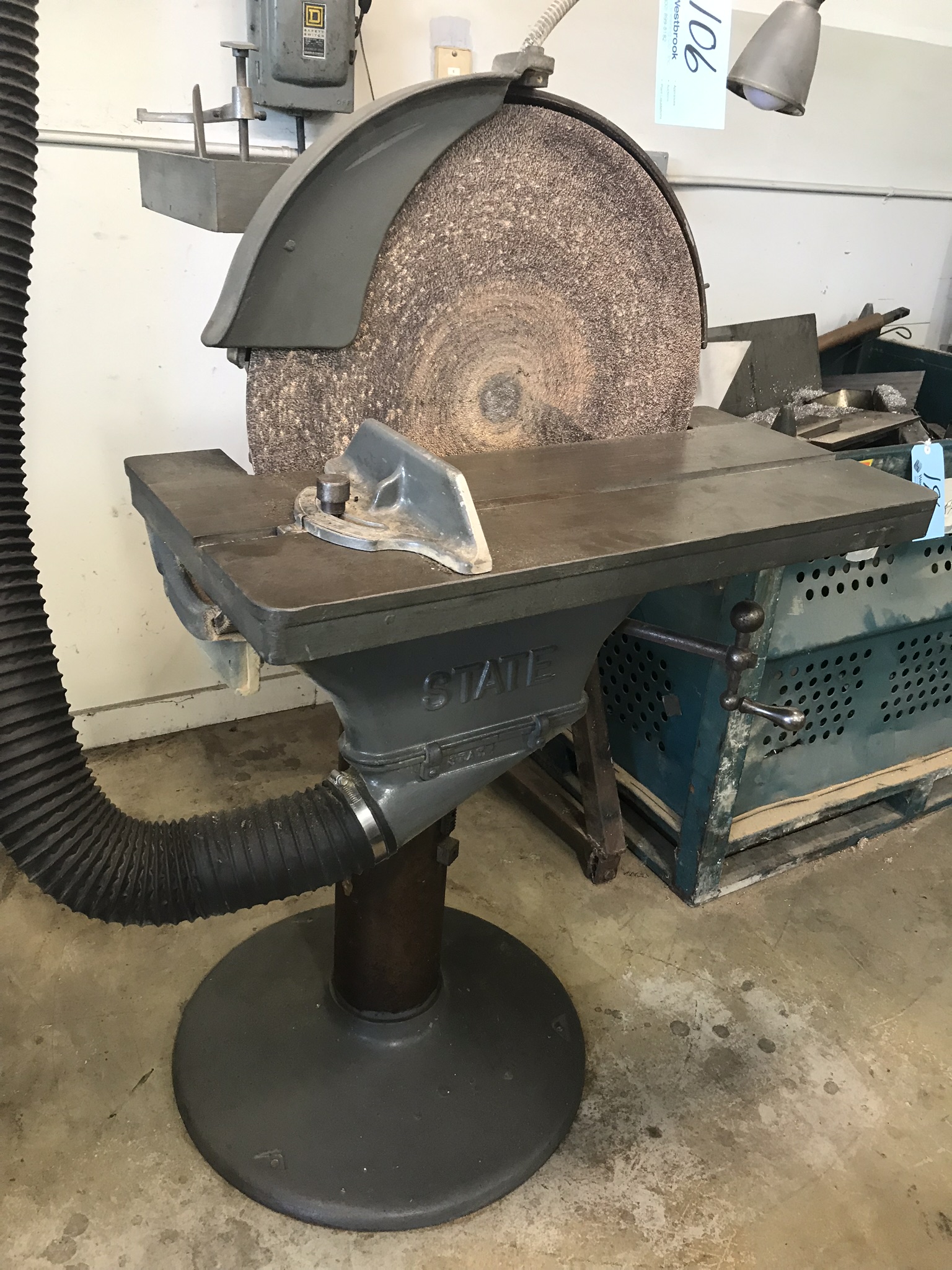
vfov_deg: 63.4
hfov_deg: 49.7
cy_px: 635
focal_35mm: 28
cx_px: 476
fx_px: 1027
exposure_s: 1/17
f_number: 1.8
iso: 40
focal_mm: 3.99
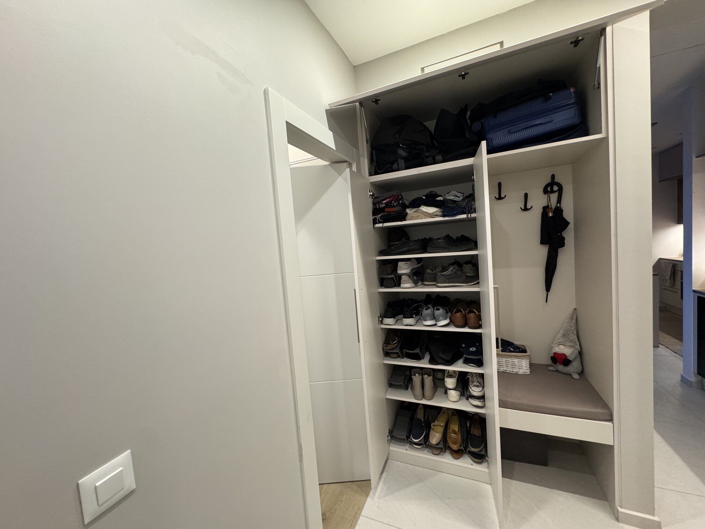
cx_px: 352
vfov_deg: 85.7
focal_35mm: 14
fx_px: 285
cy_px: 264
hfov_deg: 102.1
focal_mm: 2.22
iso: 640
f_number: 2.2
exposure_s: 1/50
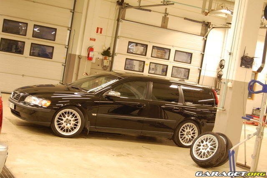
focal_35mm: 63
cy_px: 89
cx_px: 134
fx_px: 467
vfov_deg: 21.5
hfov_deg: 31.9
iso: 800
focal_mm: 42
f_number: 5.3
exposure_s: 1/20
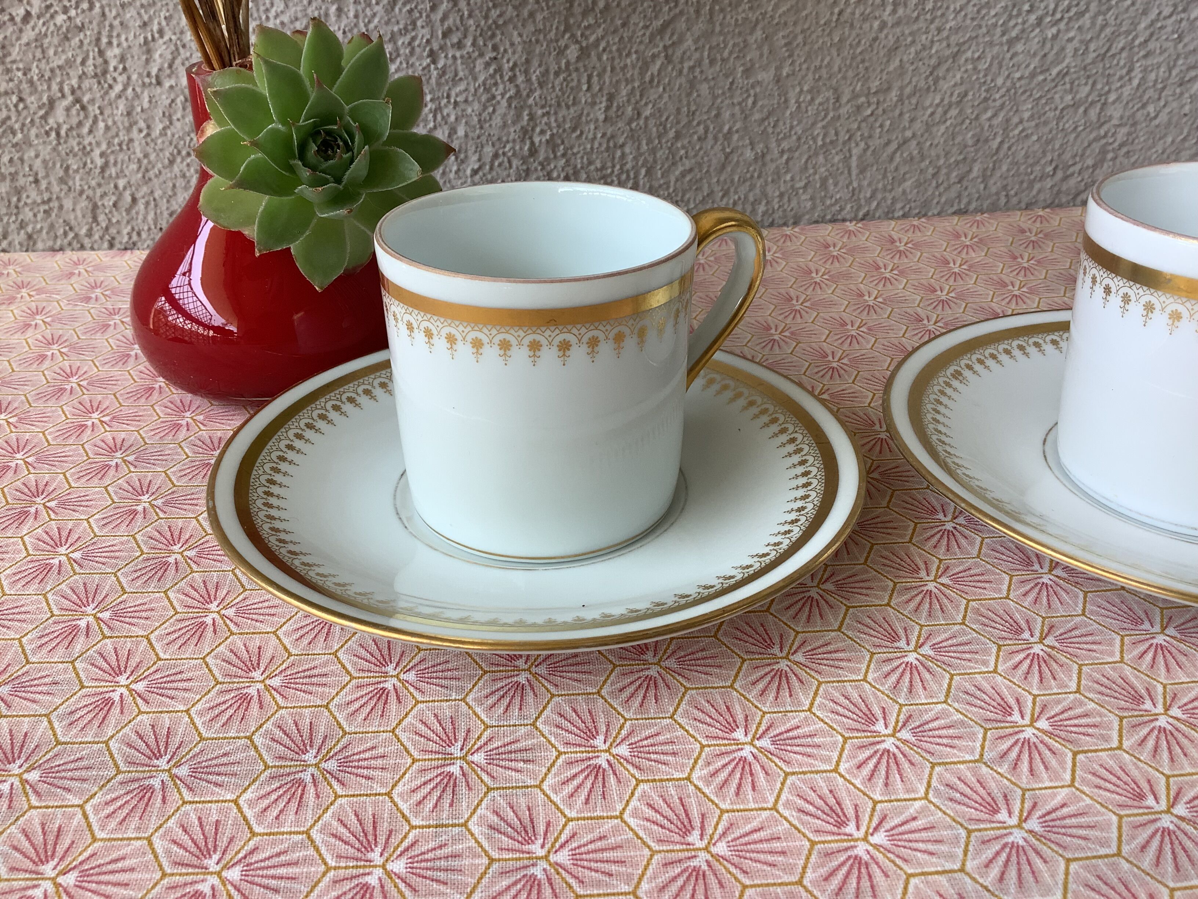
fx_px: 1073
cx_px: 599
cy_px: 450
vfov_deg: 45.4
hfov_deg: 58.4
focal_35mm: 31
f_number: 2.4
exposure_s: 1/124
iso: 25
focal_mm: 3.3
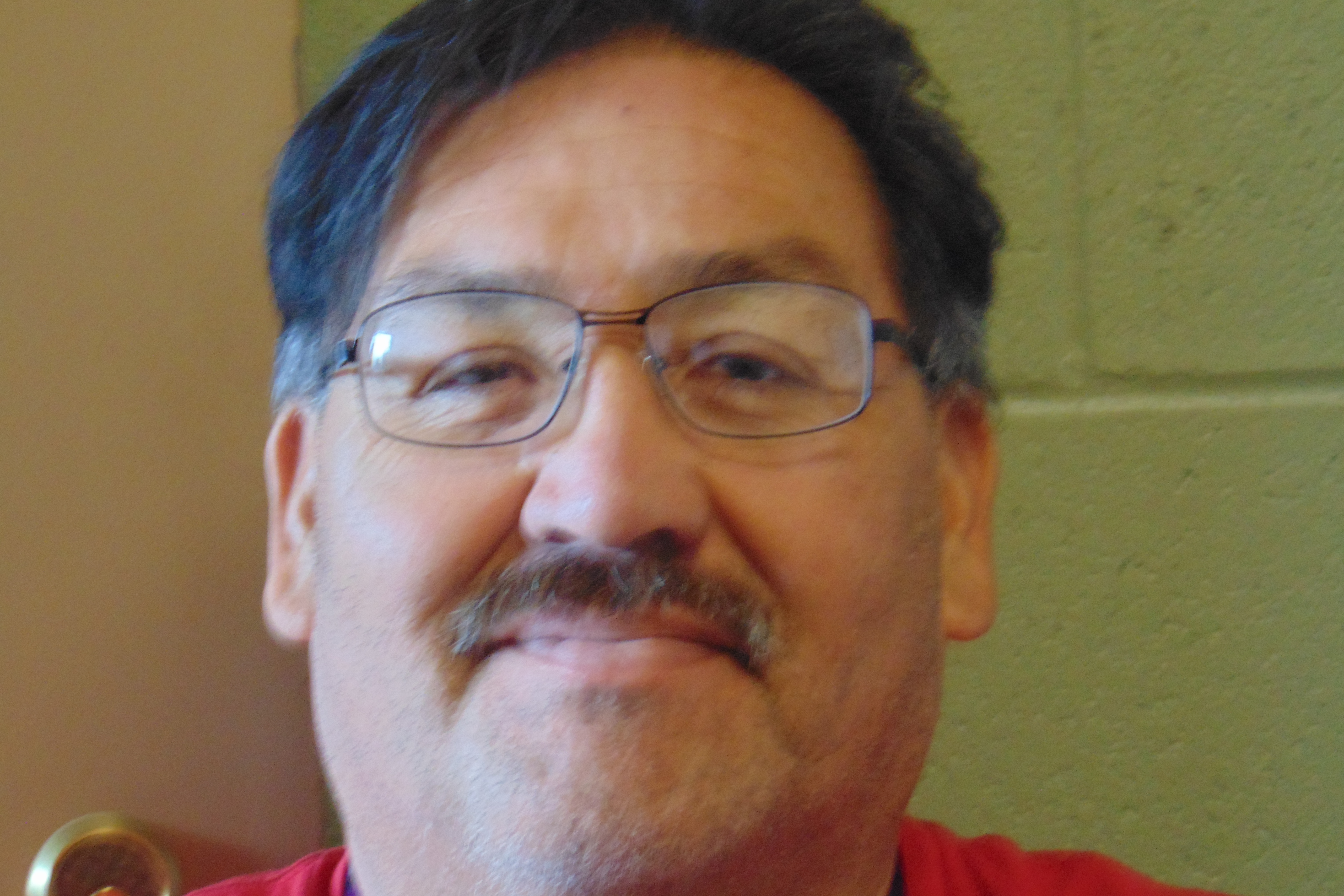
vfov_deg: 9.9
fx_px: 5189
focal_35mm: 139
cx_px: 670
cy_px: 456
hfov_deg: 14.8
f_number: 4
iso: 400
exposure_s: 1/20
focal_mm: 23.9
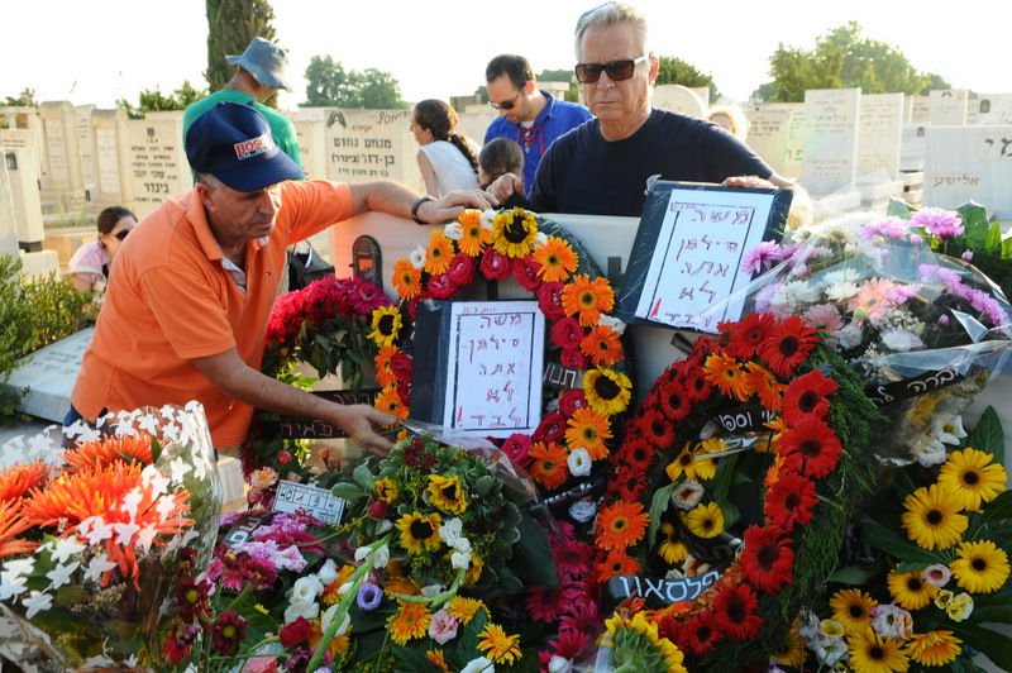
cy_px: 336
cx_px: 506
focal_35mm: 33
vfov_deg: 39.9
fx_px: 927
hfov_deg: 57.3
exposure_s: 1/125
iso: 200
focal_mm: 22
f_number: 6.3
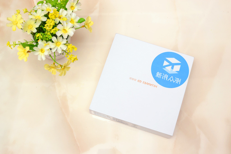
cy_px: 77
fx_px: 337
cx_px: 116
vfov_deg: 25.7
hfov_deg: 37.9
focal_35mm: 52
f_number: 5
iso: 200
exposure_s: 1/60
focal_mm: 35
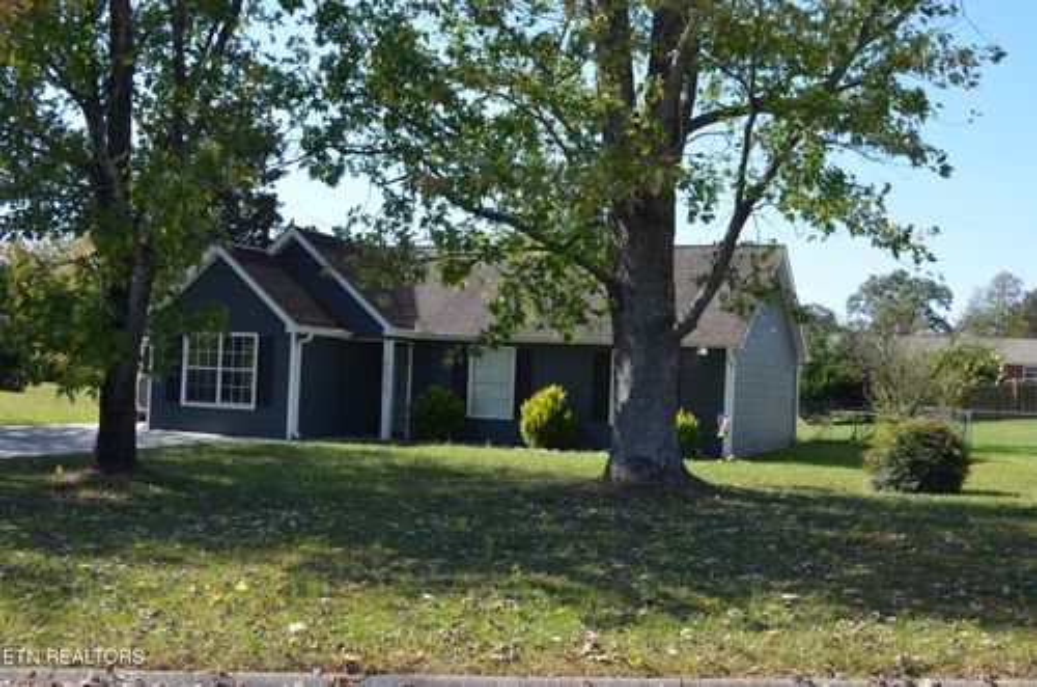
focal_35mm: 39
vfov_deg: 34.1
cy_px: 344
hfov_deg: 49.6
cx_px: 518
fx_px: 1121
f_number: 8
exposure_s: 1/250
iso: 200
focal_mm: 26
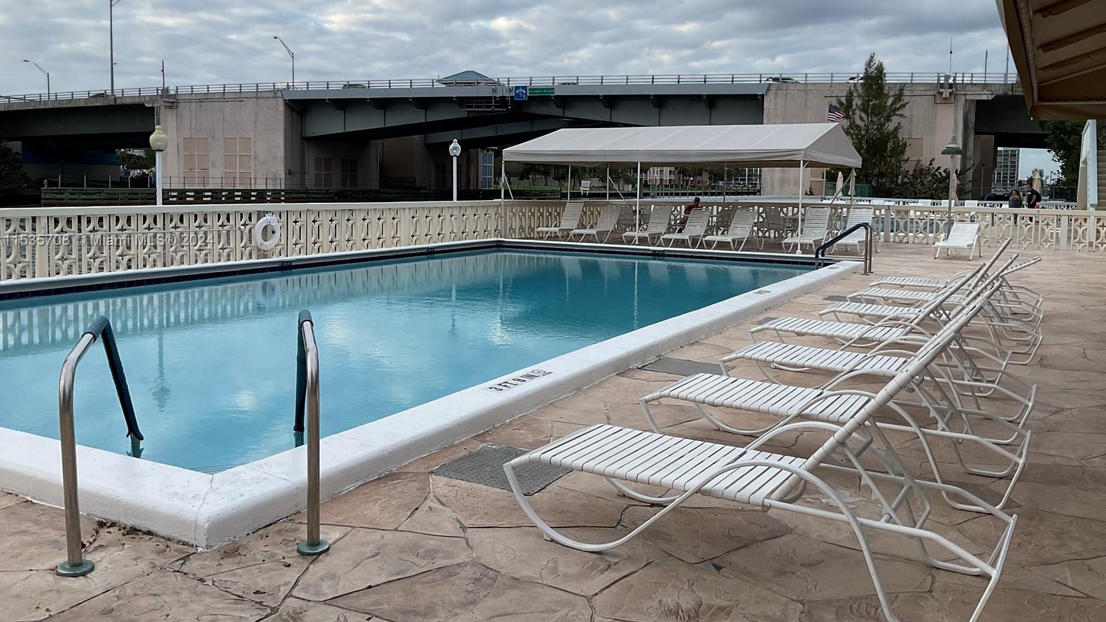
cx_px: 550
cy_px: 241
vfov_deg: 36.5
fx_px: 939
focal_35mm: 32
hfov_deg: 61.0
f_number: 1.8
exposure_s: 1/524
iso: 16
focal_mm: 3
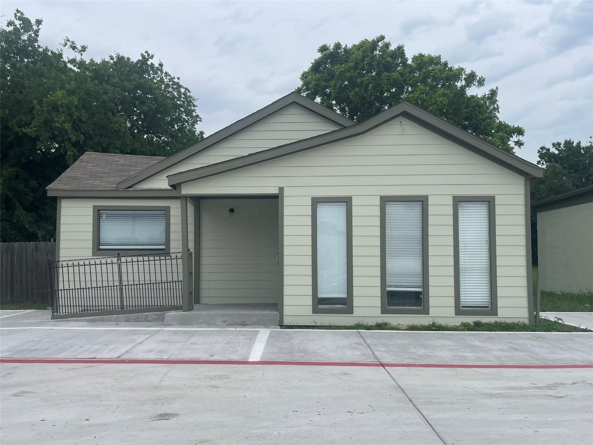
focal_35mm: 26
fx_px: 445
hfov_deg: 67.3
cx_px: 296
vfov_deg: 53.1
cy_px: 222
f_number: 1.6
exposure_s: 1/633
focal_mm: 4.2
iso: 32
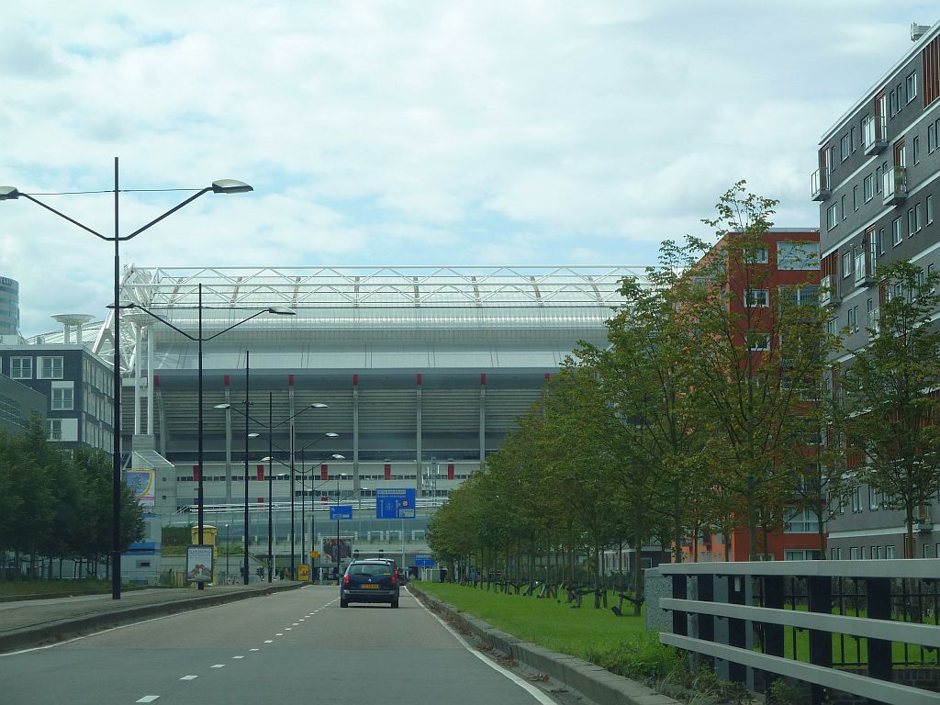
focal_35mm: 96
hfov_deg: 20.4
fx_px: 2607
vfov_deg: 15.4
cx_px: 470
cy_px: 352
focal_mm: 15.8
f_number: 4.3
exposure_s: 1/320
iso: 80
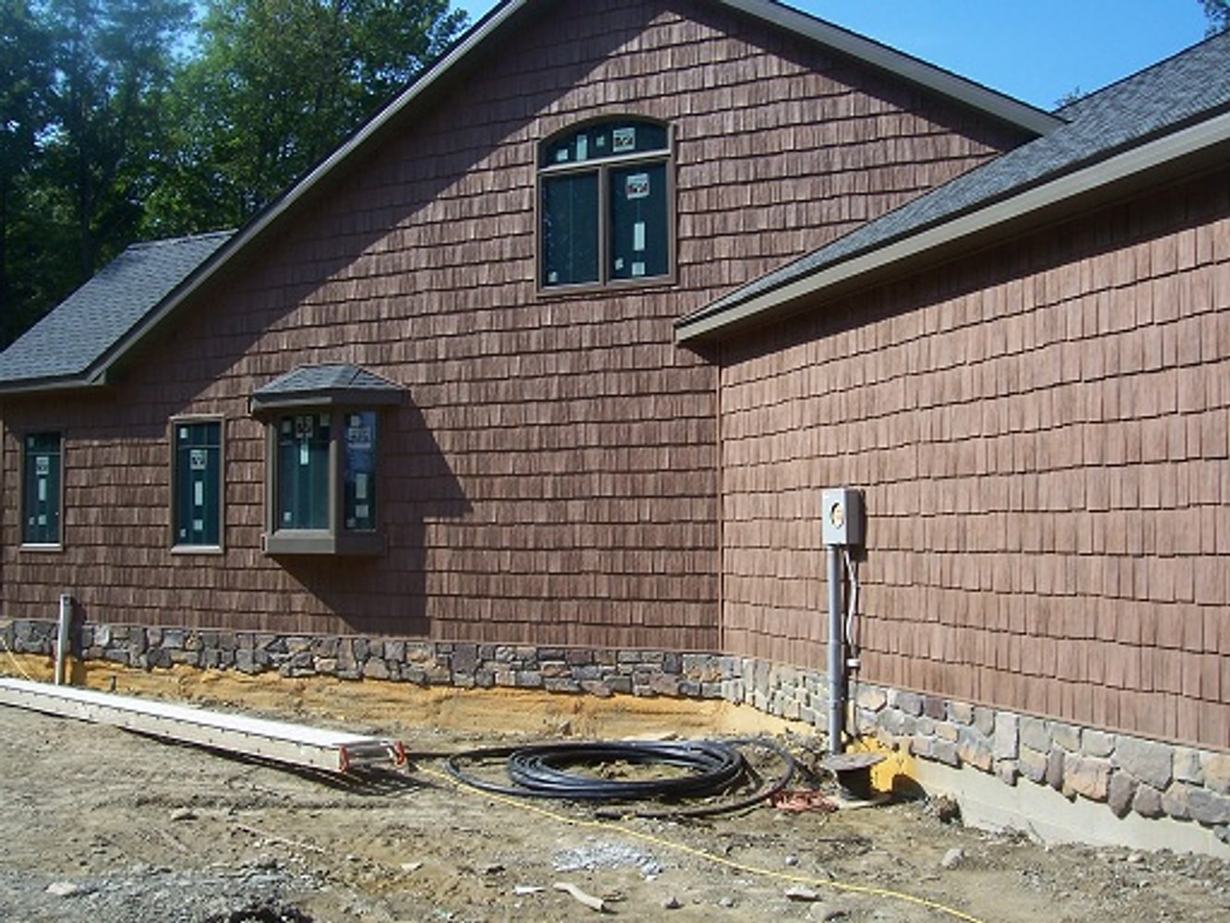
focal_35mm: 34
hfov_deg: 54.0
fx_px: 1208
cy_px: 462
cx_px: 615
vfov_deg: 41.8
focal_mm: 5.6
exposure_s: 1/350
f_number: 5.6
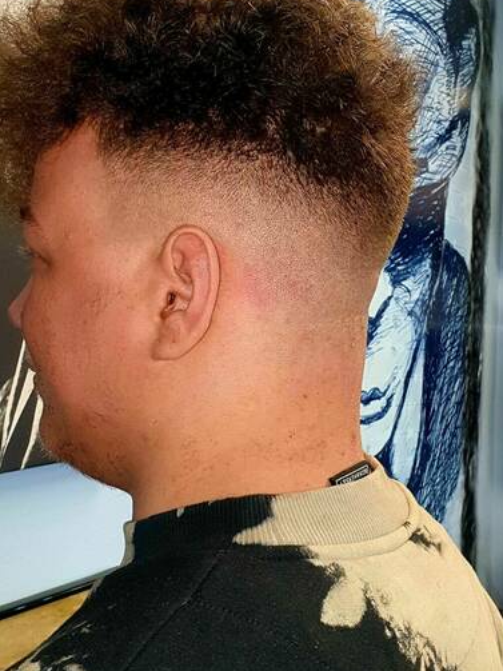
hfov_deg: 45.4
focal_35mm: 31
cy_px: 338
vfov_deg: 58.4
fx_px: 601
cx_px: 256
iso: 64
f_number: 2.4
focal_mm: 4.3
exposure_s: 1/50
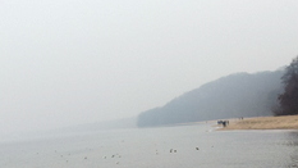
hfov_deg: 22.0
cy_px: 215
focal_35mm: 97
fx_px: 766
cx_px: 179
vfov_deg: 12.1
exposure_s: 1/125
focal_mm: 18
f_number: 9
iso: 400
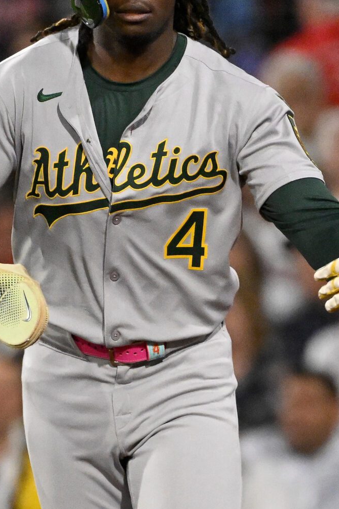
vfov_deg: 2.0
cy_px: 256
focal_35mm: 1029
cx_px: 346
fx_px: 14539
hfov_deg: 1.3
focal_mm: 400
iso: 6400
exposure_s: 1/2500
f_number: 4
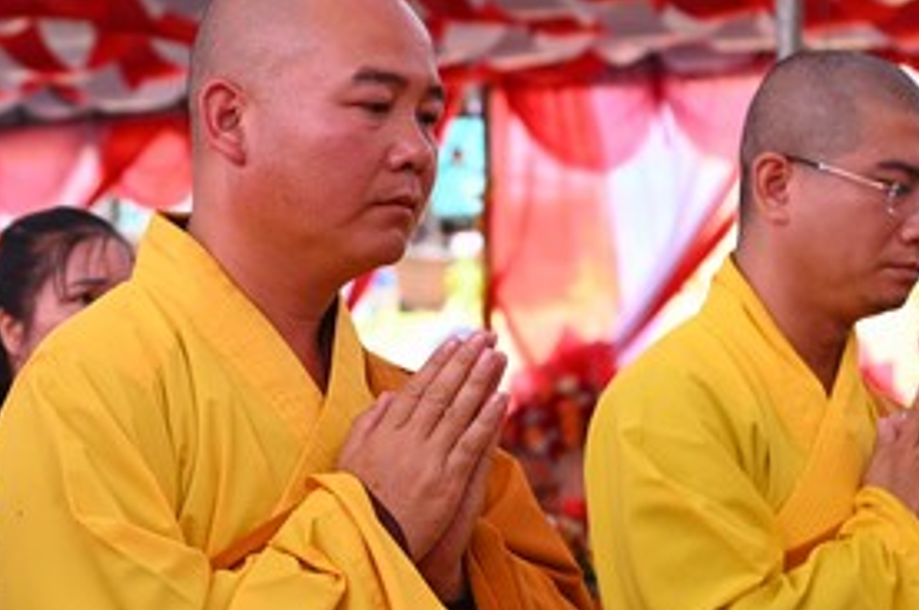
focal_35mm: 136
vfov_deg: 10.1
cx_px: 209
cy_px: 232
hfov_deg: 15.0
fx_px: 3468
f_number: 4.5
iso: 640
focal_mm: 58
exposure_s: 1/250
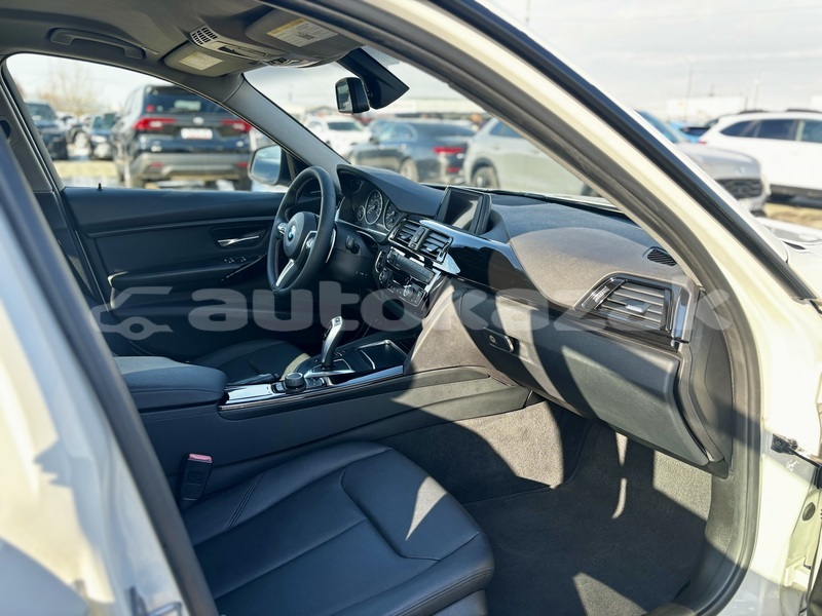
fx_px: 617
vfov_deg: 53.1
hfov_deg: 67.3
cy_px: 308
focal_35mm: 26
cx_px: 411
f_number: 1.6
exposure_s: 1/256
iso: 50
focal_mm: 5.96
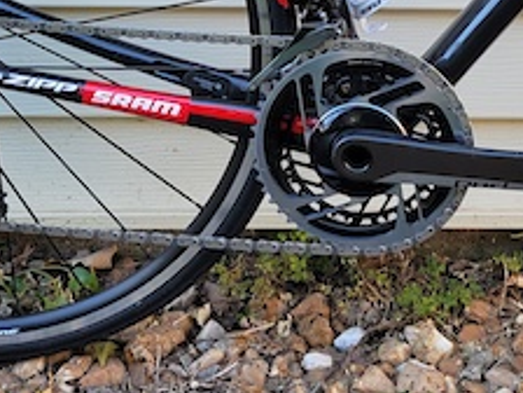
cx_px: 455
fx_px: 1405
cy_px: -115
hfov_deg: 20.7
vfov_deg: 15.2
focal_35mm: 93
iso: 50
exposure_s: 1/120
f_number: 1.8
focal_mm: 5.4
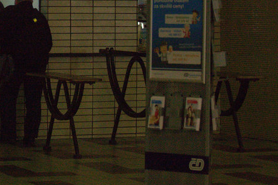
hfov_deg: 11.5
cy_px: -20
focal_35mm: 177
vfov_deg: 7.7
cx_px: -26
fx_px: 1366
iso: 3200
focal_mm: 70
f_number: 4
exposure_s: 1/1000
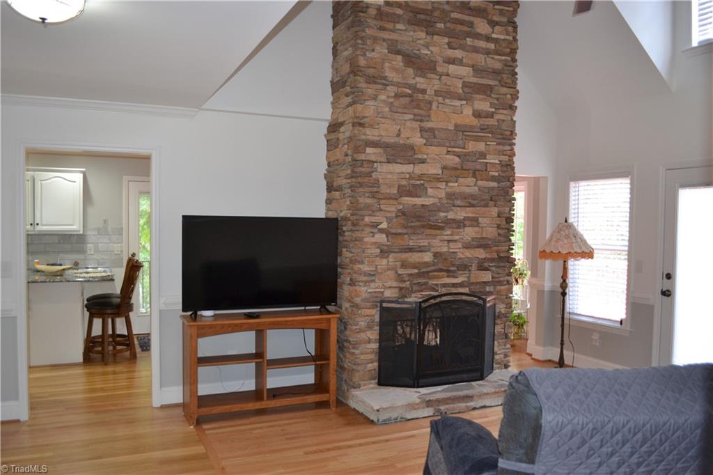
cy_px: 238
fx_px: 535
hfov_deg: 67.4
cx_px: 356
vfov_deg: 47.9
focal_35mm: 27
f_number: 3.5
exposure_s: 1/60
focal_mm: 18
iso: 720
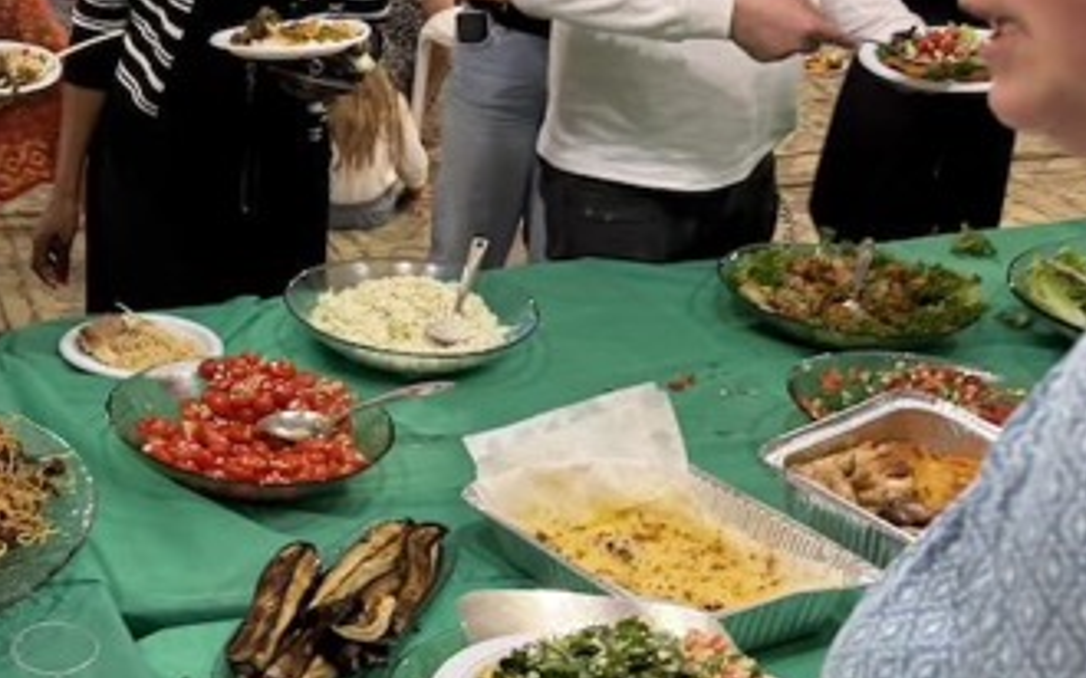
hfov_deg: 33.9
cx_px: -26
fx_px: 1598
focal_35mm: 54
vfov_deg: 23.7
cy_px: 166
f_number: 1.78
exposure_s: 1/50
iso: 200
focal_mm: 6.76
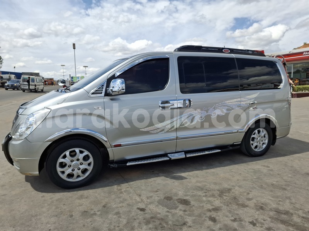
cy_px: 116
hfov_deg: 73.9
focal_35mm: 23
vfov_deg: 58.9
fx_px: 205
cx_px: 154
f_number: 1.8
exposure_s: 1/1570
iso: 50
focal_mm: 5.54
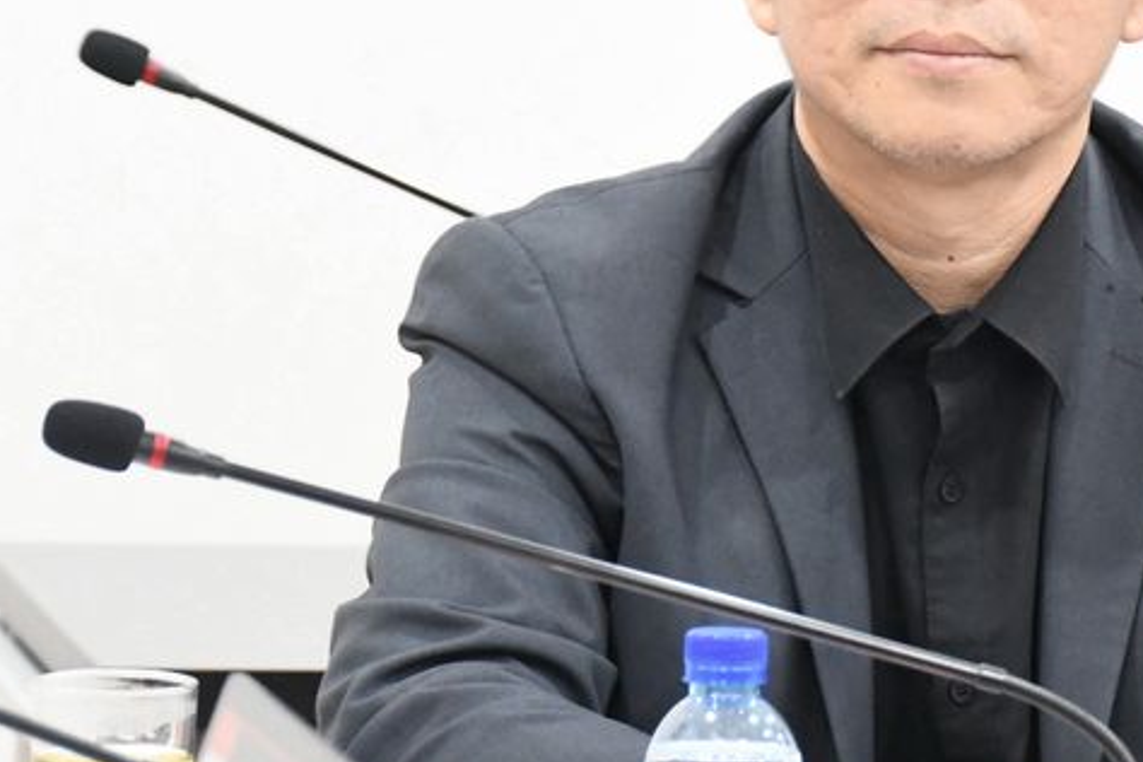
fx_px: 10286
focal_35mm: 324
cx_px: 945
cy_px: 341
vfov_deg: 4.2
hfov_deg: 6.4
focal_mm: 100
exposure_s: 1/50
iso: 5600
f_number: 5.6
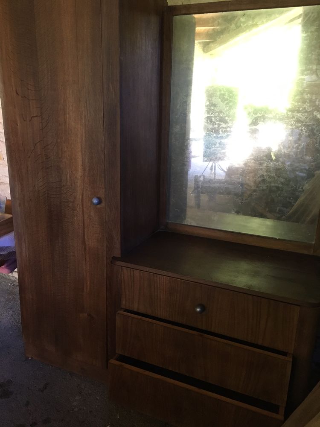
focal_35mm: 29
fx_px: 357
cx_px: 160
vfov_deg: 61.7
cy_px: 214
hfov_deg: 48.2
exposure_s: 1/33
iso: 200
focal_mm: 4.15
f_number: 2.2
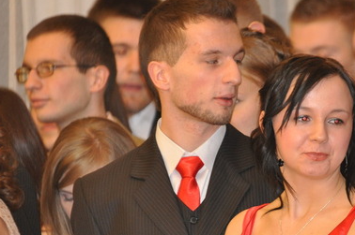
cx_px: 307
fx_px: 5554
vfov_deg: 2.4
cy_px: 192
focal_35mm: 564
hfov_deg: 3.7
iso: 800
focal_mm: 200
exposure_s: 1/60
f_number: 2.8
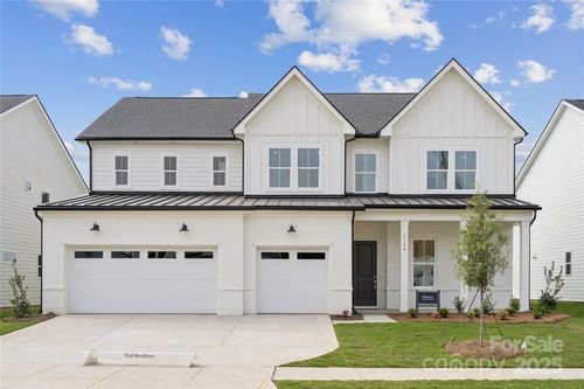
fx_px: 535
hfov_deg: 57.2
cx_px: 292
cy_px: 194
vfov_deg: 39.9
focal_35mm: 33
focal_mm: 33
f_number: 5
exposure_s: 1/800
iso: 100
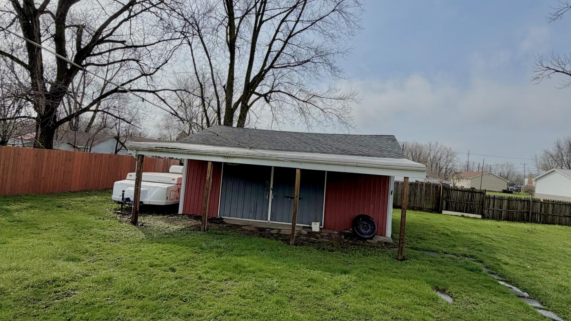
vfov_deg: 53.6
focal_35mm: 21
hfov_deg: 83.8
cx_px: 290
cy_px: 155
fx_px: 318
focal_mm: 2.22
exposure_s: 1/1656
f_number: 2.2
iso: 20
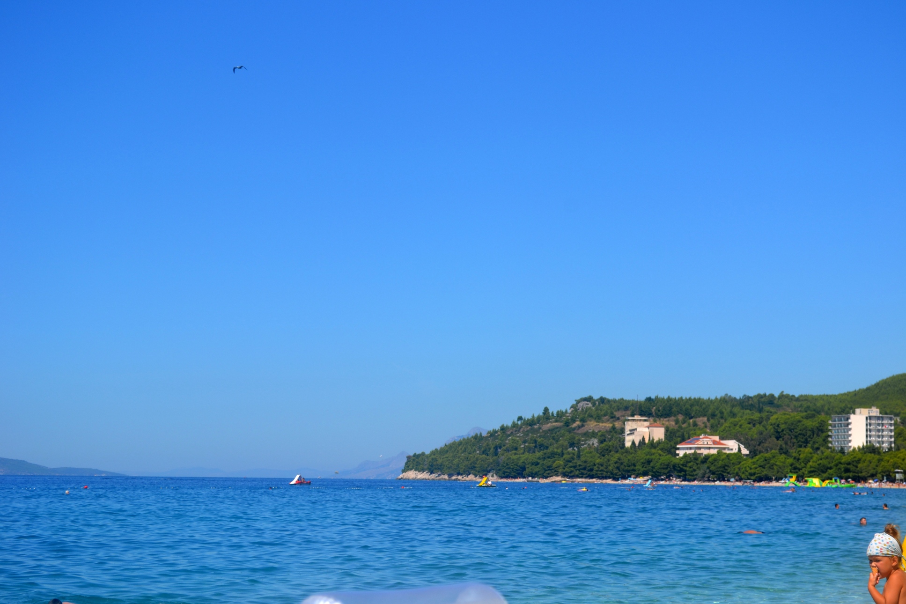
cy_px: 302
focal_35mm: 82
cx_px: 453
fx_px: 2076
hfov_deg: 24.6
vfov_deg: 16.6
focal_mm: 55
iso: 100
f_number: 9
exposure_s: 1/320
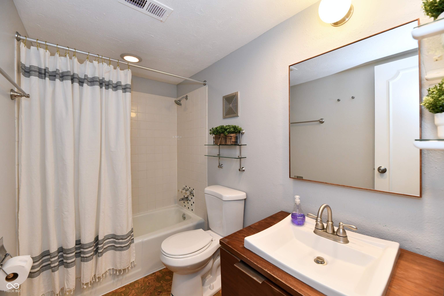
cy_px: 148
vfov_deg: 81.2
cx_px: 222
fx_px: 173
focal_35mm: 14
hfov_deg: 104.3
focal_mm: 14
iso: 640
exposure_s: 1/100
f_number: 6.3
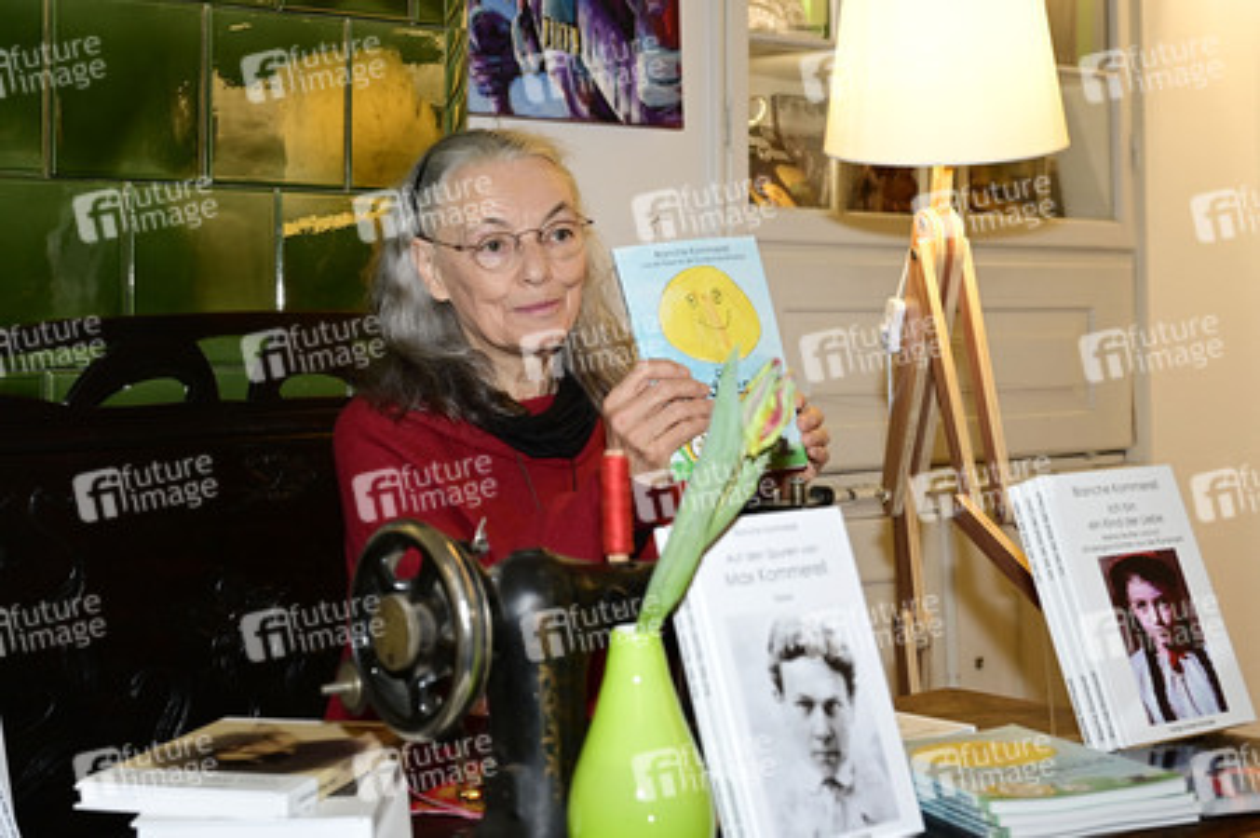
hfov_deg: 49.6
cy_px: 419
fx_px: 1364
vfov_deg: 34.2
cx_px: 630
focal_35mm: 39
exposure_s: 1/200
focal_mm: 39
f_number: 5
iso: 1000
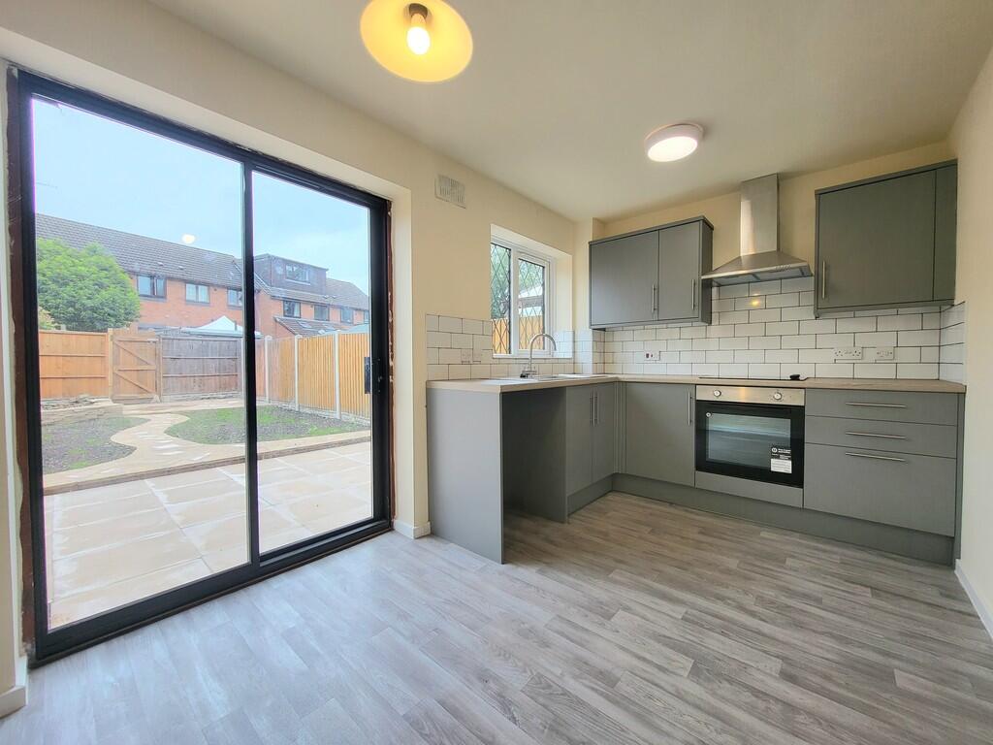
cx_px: 496
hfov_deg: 106.2
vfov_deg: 89.9
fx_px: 373
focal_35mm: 13
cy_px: 372
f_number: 2.2
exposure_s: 1/100
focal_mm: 1.74
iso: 32
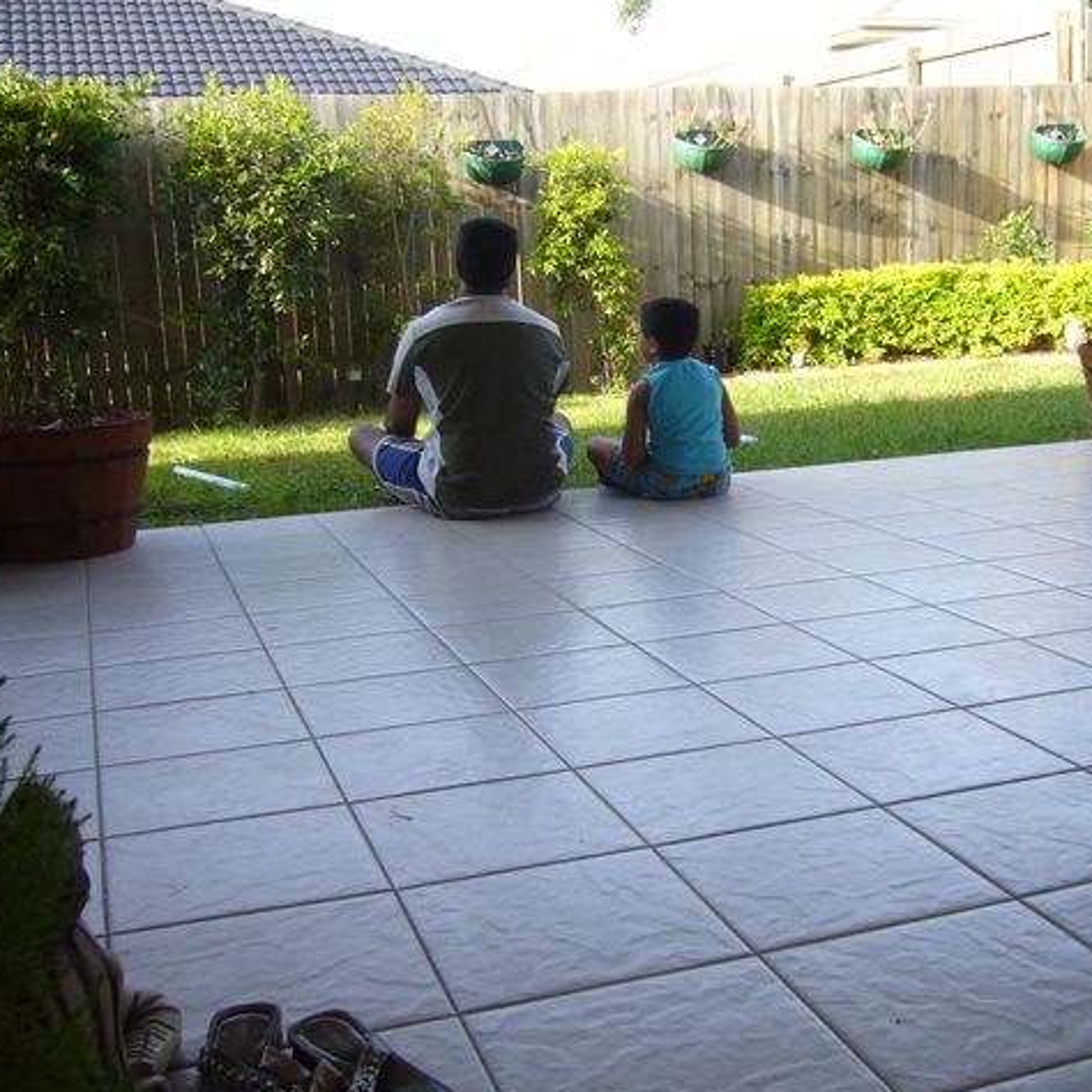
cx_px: 629
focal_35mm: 43
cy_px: 548
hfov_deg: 39.1
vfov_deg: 39.2
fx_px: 1535
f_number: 2.9
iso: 100
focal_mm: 6
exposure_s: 1/160
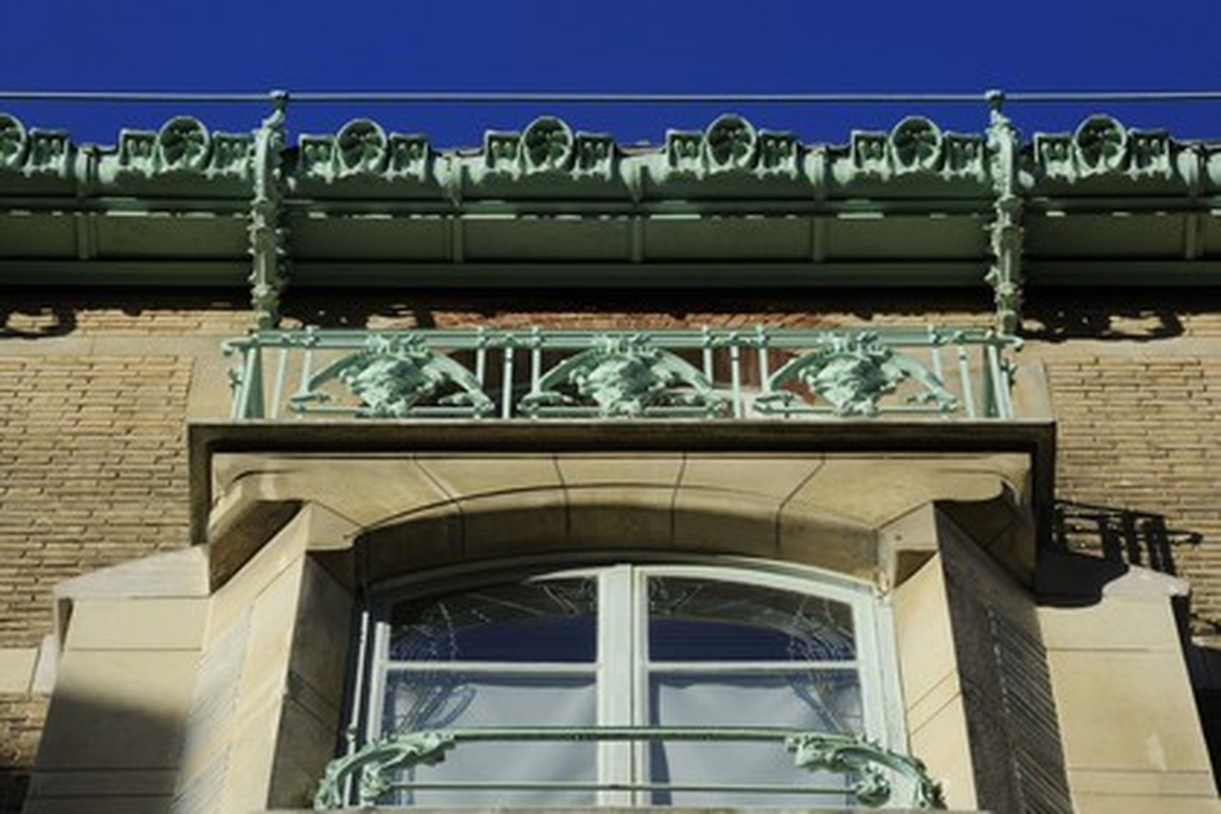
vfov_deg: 8.9
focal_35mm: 155
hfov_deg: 13.2
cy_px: 407
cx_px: 610
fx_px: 5257
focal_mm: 155
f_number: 22
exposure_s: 1/160
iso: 400
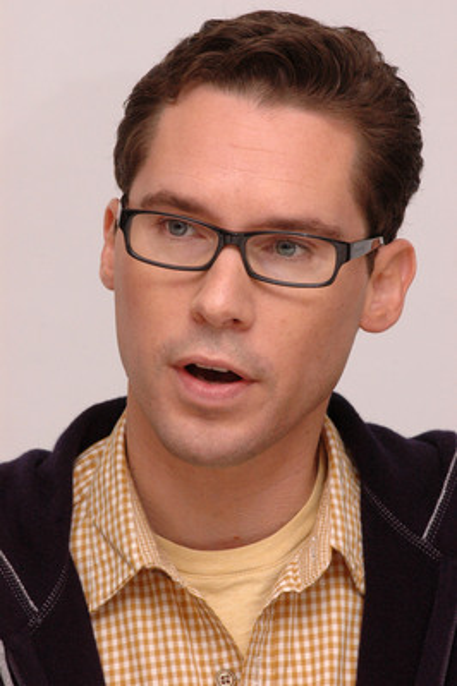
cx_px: 228
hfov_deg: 6.3
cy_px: 343
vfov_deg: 9.5
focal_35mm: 218
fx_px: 4148
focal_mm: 145
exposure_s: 1/800
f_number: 9
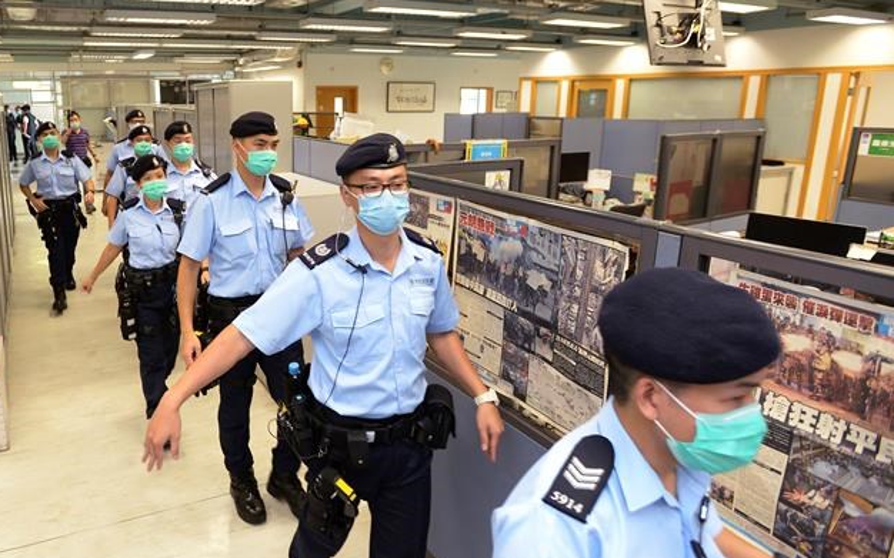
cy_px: 306
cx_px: 433
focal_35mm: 18
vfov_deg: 64.8
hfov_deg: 91.1
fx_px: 438
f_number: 4
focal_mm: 17
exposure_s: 1/160
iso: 2500
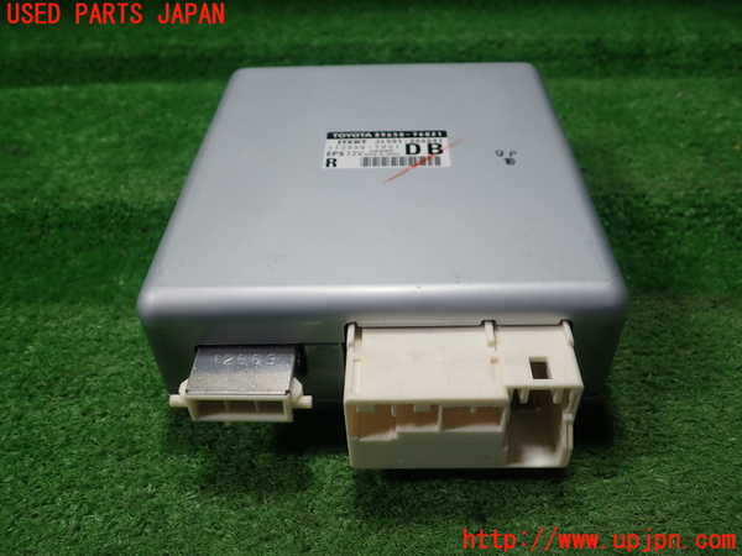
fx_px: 643
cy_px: 278
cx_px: 371
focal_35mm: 30
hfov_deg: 60.0
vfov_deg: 46.8
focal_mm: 5.5
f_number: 2.3
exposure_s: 1/125
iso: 125
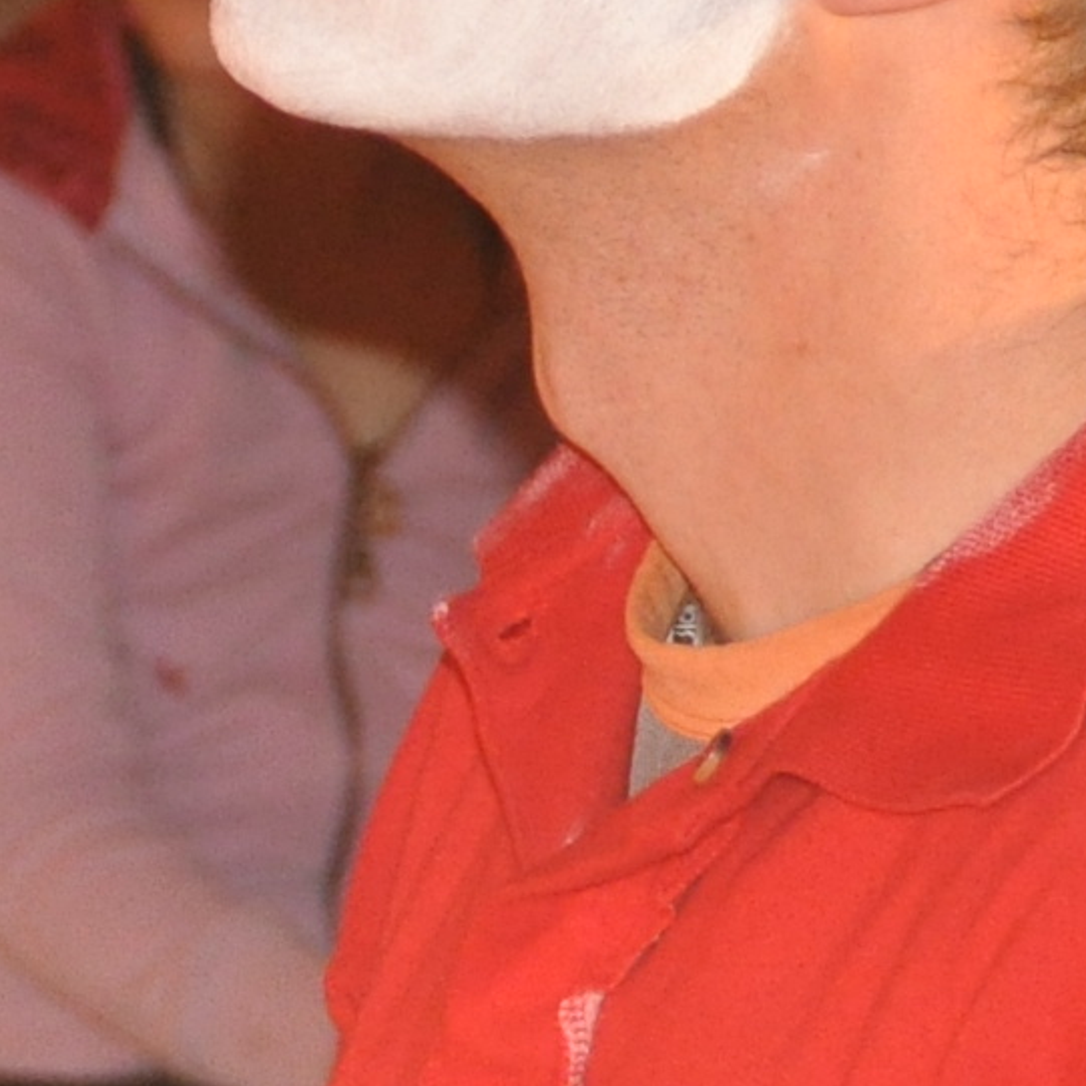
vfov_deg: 3.2
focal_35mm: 555
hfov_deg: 3.1
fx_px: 19712
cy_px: 510
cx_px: -522
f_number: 4.8
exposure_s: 1/60
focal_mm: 55
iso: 800
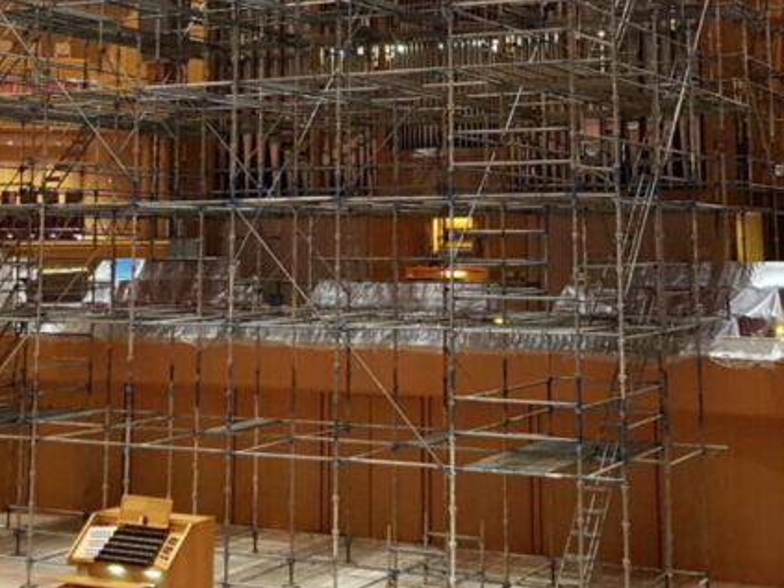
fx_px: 1426
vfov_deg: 22.6
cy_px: 30
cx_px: 382
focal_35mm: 63
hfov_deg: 30.7
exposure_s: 1/10
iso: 250
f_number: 1.7
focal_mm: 4.2
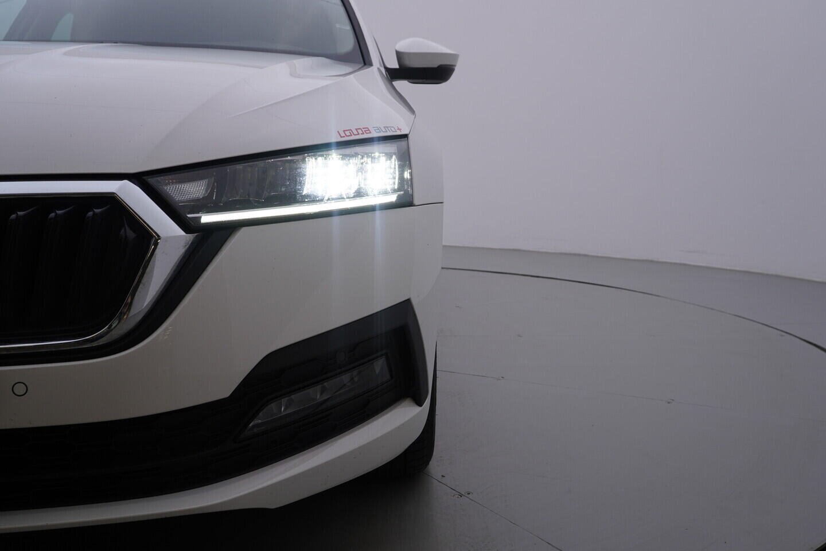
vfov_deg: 36.9
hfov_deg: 53.1
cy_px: 276
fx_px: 826
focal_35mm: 36
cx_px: 413
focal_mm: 24
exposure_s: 1/125
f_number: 5
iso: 125
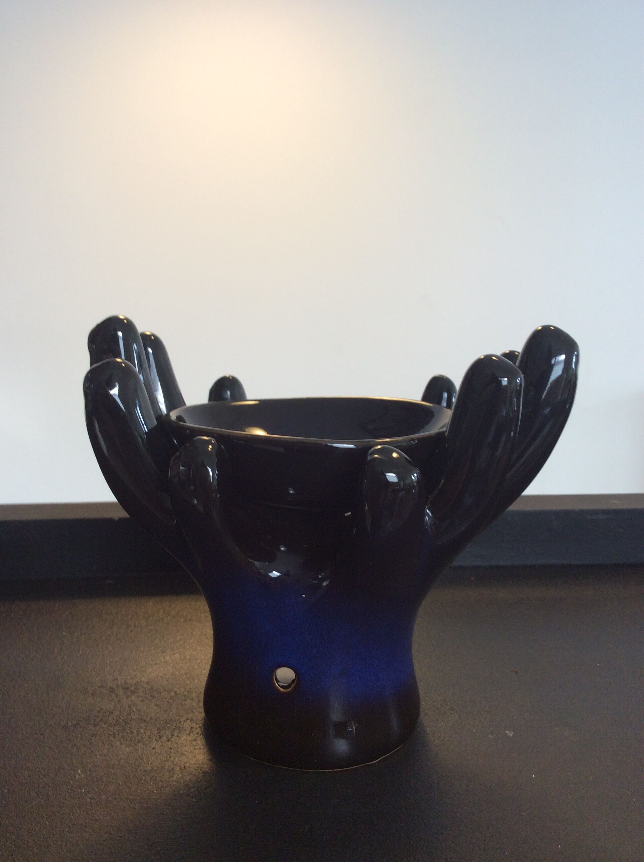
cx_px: 322
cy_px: 431
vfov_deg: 56.9
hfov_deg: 44.1
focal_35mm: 32
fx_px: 796
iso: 50
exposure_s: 1/25
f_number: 2.4
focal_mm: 3.3
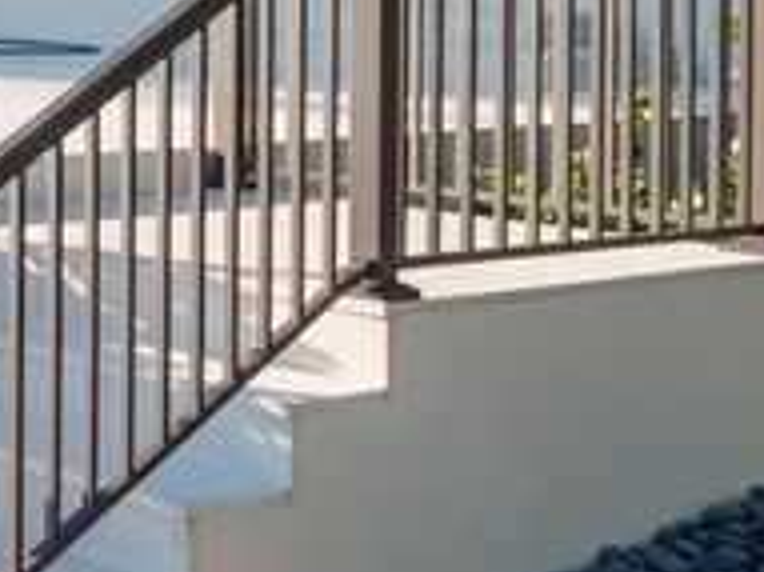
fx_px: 1654
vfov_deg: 19.1
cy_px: -4
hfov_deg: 15.8
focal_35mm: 75
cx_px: -988
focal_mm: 7
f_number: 7.1
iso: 200
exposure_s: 1/400
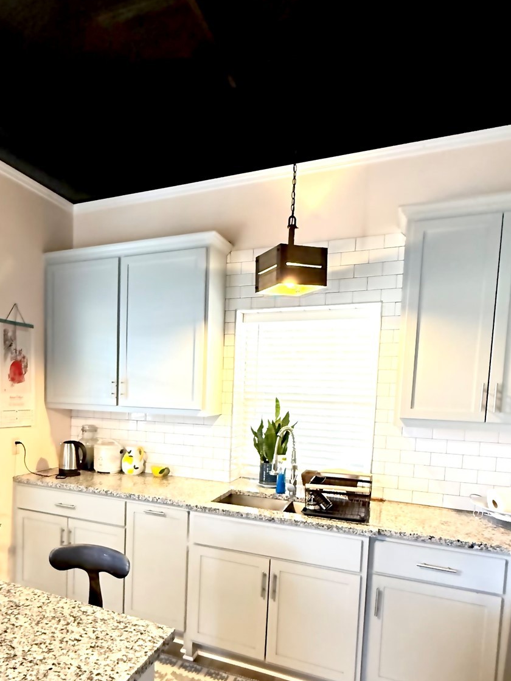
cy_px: 429
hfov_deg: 55.5
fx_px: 472
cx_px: 165
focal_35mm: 24
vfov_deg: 70.4
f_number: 2.2
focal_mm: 2.22
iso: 250
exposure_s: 1/60
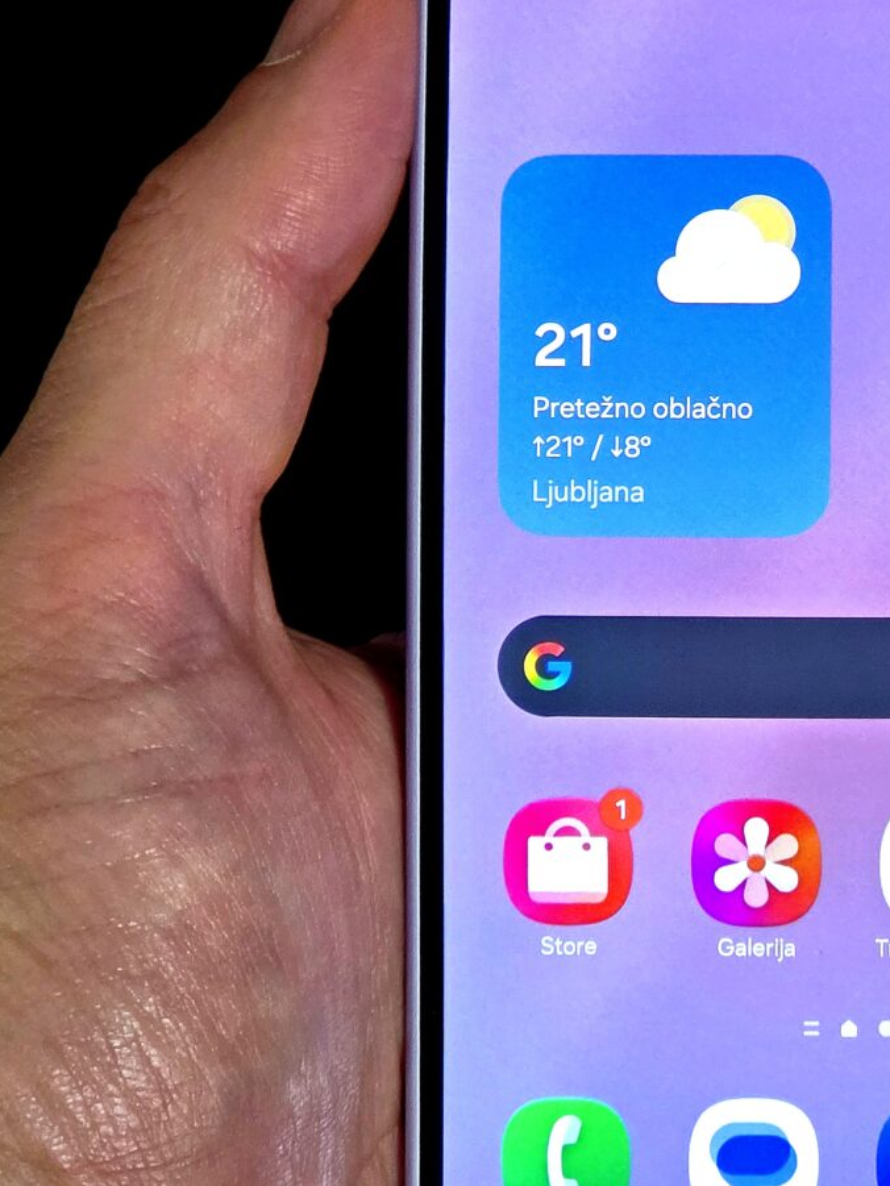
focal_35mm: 147
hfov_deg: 10.0
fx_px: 5038
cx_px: 819
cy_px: 378
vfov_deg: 13.4
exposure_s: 1/120
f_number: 2.4
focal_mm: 7
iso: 160
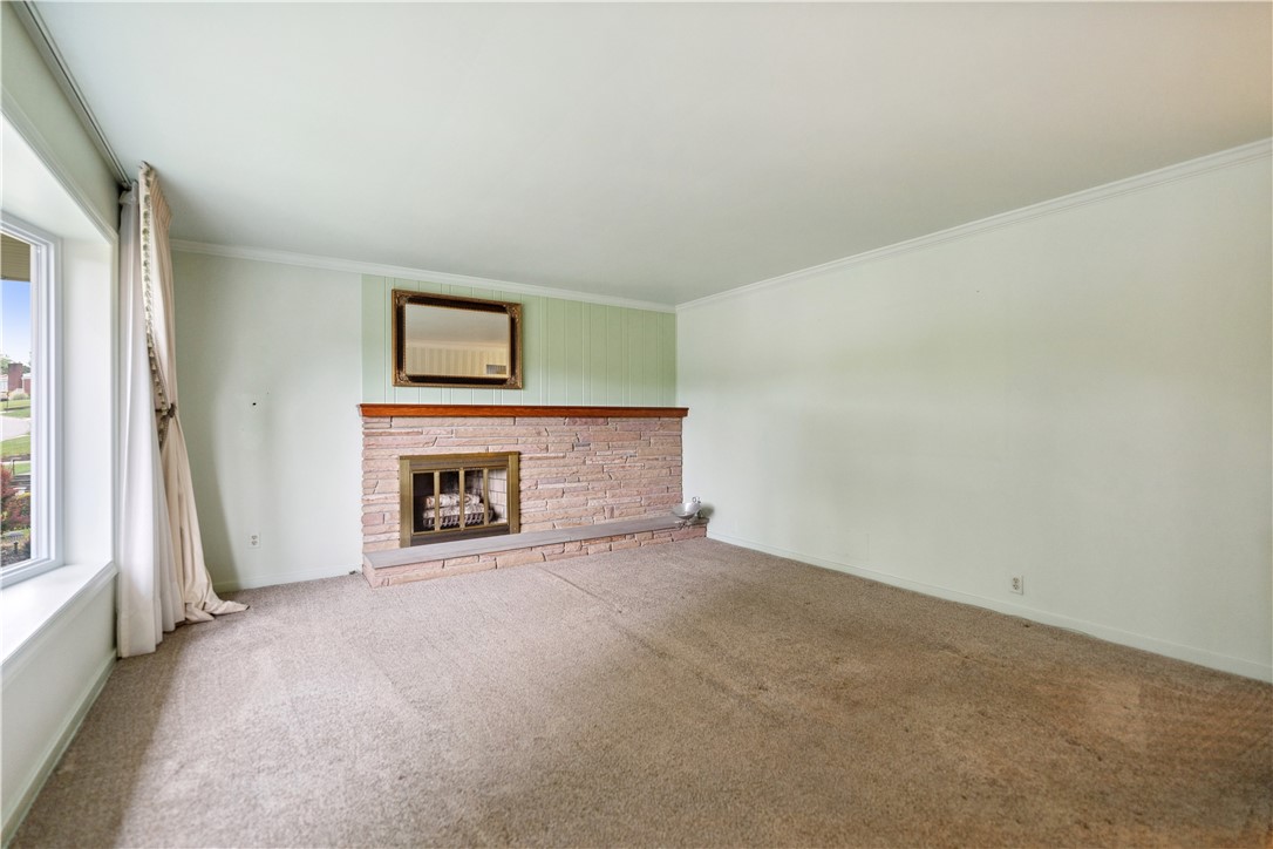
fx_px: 566
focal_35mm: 16
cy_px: 424
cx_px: 636
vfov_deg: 73.7
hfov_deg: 96.7
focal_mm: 16
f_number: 2.8
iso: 640
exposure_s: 1/30
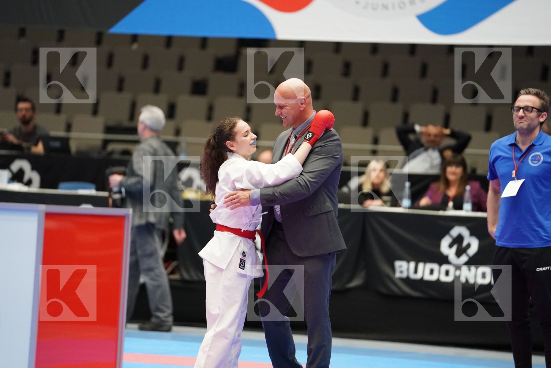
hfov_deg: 10.3
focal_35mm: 200
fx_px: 3061
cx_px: 276
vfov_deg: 6.9
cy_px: 184
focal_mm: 200
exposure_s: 1/1000
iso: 5000
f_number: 2.8
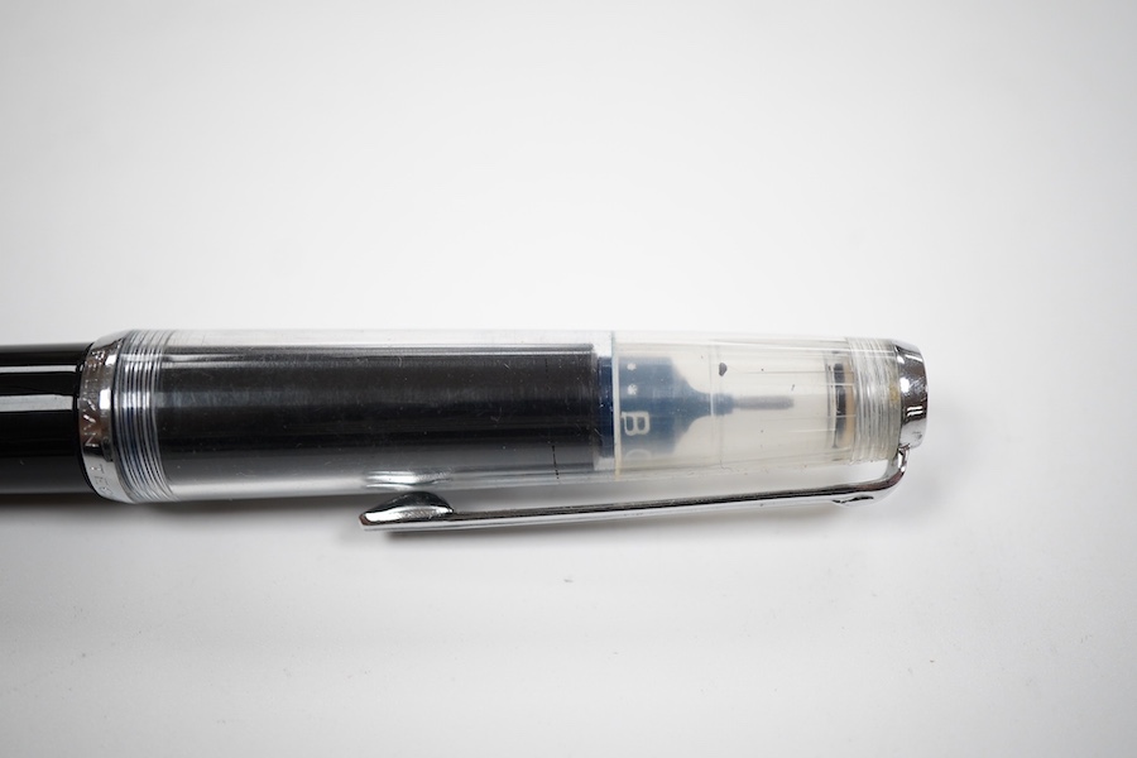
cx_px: 568
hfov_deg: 43.6
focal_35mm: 45
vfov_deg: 29.9
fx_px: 1421
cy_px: 379
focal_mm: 30
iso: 640
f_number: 5
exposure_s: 1/125
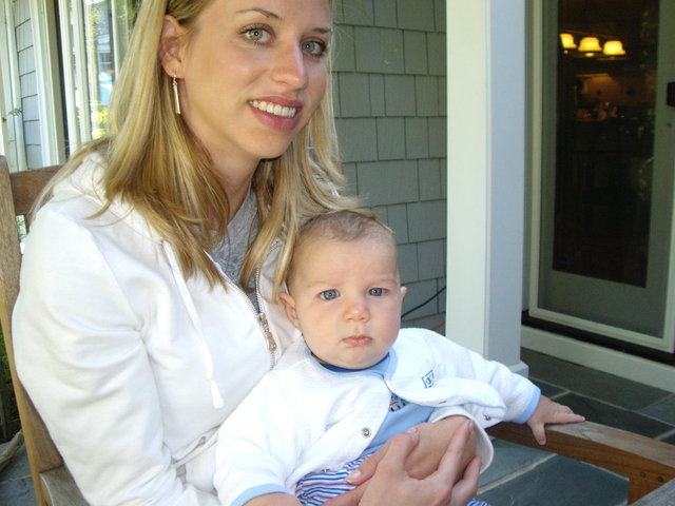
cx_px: 338
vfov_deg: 37.7
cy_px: 253
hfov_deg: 49.0
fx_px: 741
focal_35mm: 38
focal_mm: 6.2
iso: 200
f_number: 2.7
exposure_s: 1/60
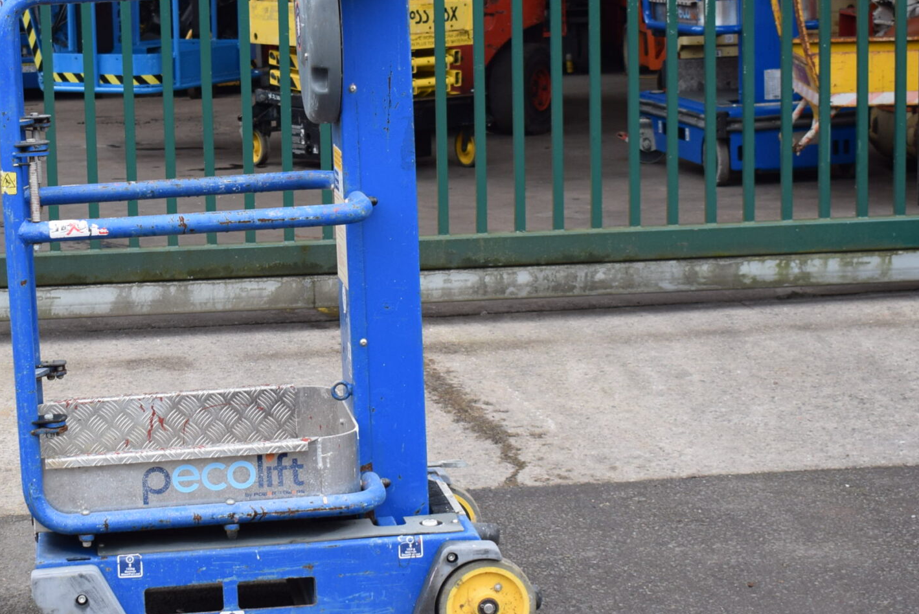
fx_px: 2350
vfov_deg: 14.9
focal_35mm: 92
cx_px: 235
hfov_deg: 21.9
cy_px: 242
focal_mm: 34
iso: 400
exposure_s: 1/125
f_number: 5.6
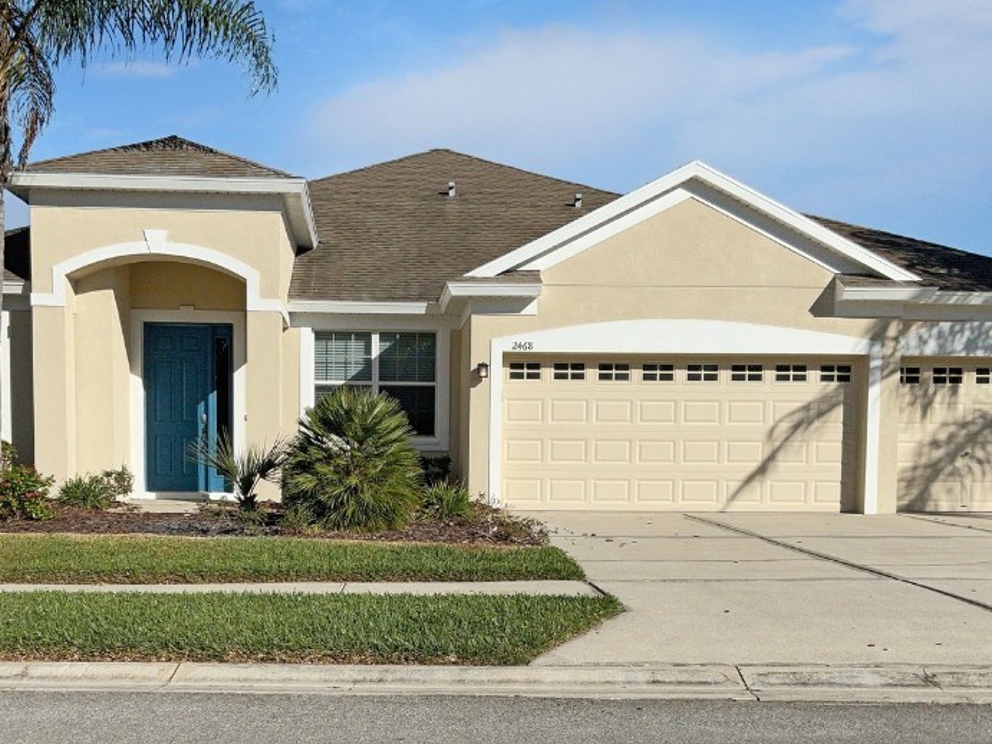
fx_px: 1232
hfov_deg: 43.7
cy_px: 543
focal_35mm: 43
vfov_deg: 33.0
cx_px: 419
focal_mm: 3
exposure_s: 1/4400
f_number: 1.8
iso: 20
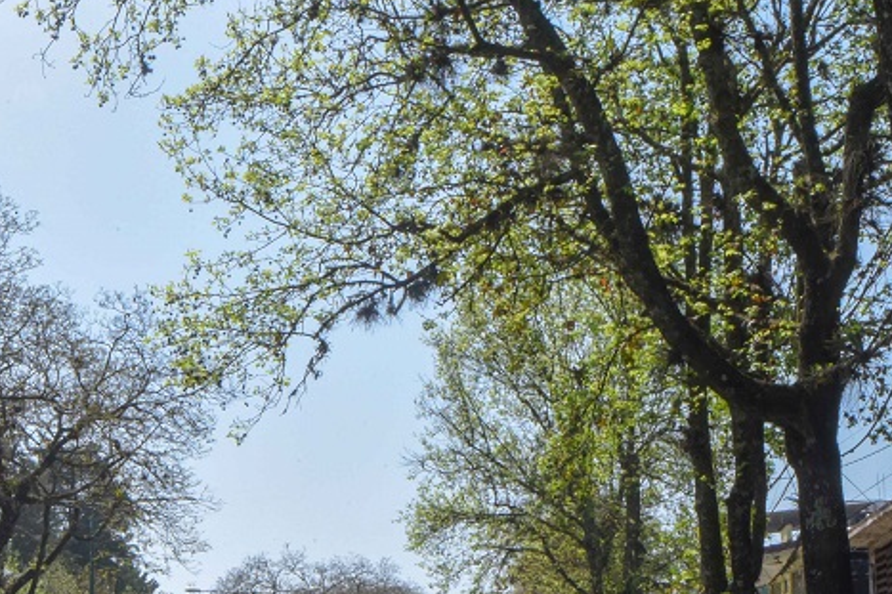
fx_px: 1858
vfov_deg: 17.7
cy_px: 595
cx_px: 124
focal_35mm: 75
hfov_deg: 26.3
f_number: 20
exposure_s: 1/80
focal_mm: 35
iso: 800
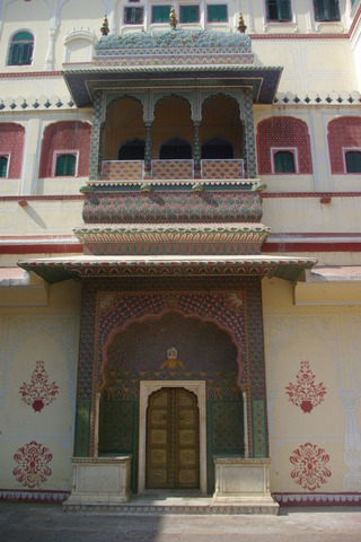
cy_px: 271
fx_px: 474
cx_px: 180
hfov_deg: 41.7
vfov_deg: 59.5
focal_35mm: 32
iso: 800
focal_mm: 21
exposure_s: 1/350
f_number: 8
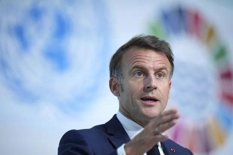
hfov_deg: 5.2
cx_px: 116
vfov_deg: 3.4
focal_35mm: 400
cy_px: 78
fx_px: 2588
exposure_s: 1/250
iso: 500
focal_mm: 400
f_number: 2.8
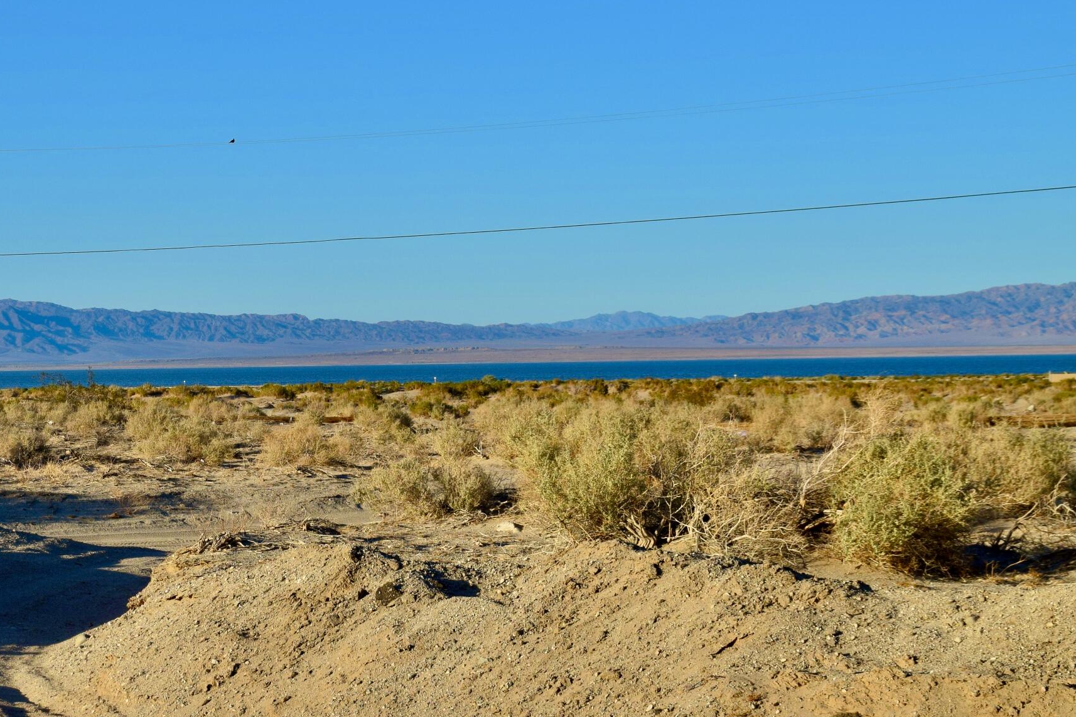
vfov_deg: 14.9
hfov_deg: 21.8
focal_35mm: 92
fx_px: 2746
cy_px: 335
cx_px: 180
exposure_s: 1/400
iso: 200
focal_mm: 35
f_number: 10
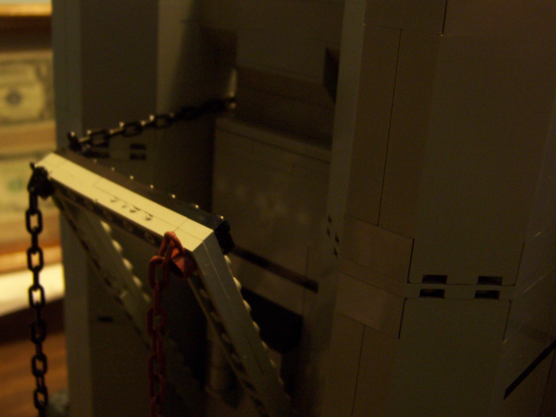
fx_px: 659
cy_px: 180
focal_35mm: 41
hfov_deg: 45.7
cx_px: 244
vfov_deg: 35.1
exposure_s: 1/8
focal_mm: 5.5
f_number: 2.8
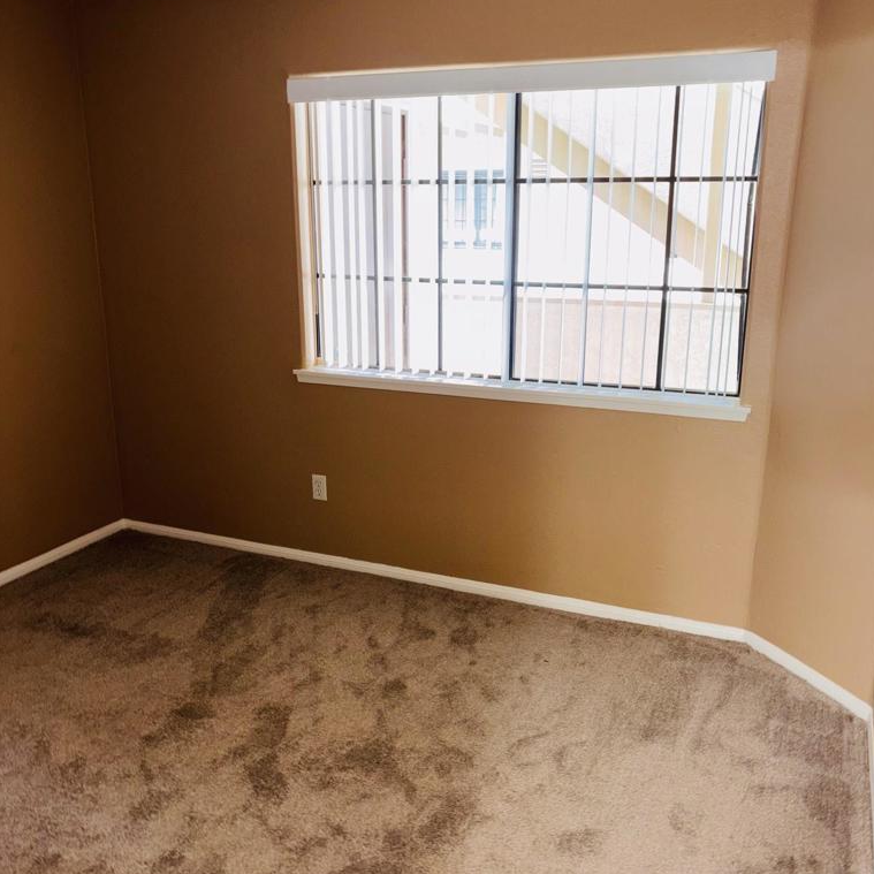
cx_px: 438
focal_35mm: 31
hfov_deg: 52.5
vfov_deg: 52.5
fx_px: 886
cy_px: 442
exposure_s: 1/9
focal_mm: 5.96
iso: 80
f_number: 1.6
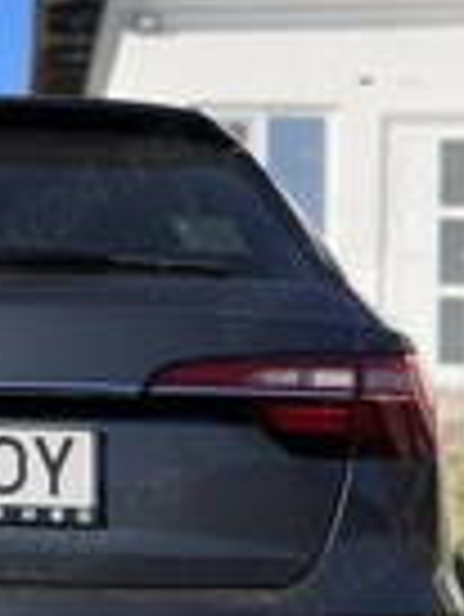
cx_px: -117
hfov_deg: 18.3
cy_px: 301
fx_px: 1356
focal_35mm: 76
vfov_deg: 25.6
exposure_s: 1/3086
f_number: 1.6
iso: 50
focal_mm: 5.1
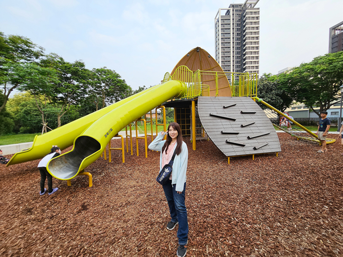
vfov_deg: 89.9
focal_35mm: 13
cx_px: 172
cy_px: 128
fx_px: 129
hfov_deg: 106.2
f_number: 2.2
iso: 64
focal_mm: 2.2
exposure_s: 1/742
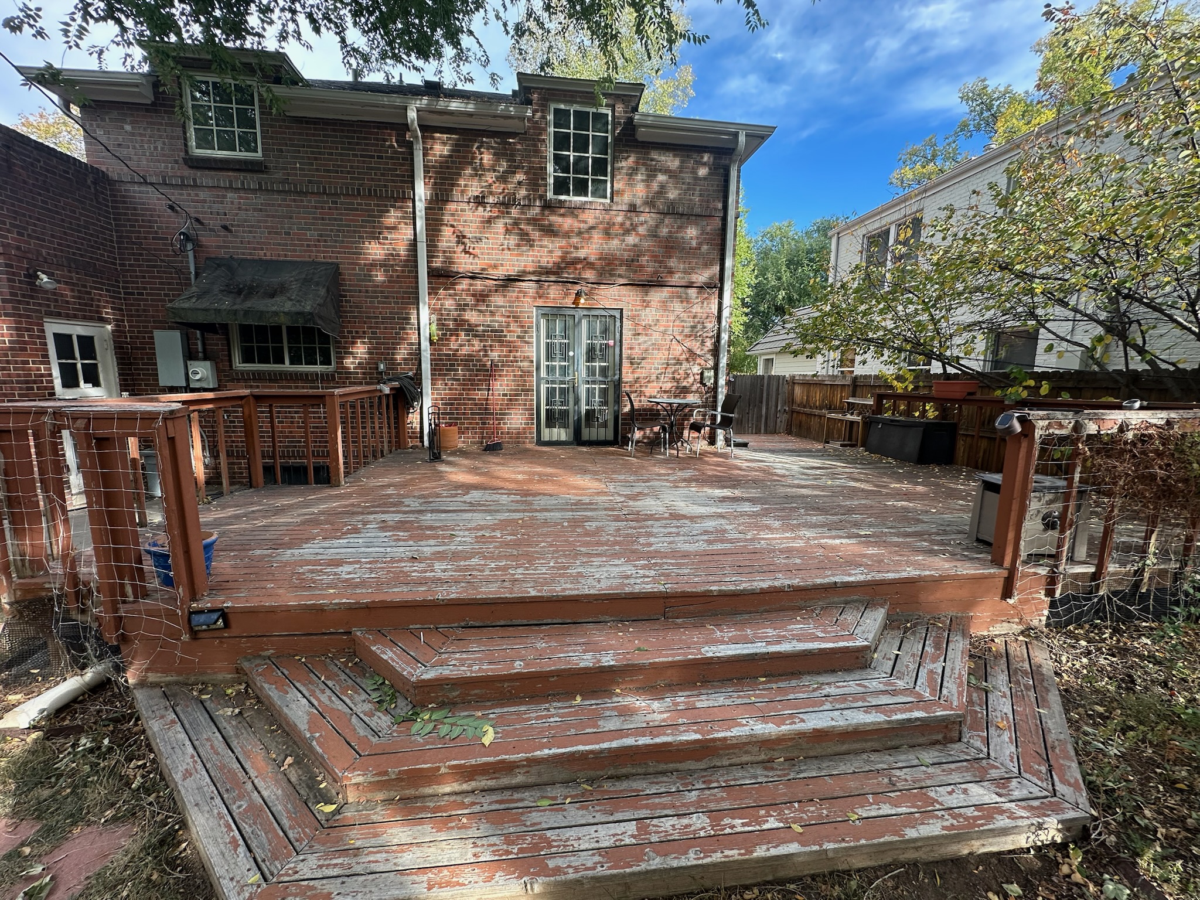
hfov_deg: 102.1
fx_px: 485
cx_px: 600
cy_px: 450
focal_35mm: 14
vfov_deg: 85.7
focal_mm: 2.22
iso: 40
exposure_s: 1/194
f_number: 2.2
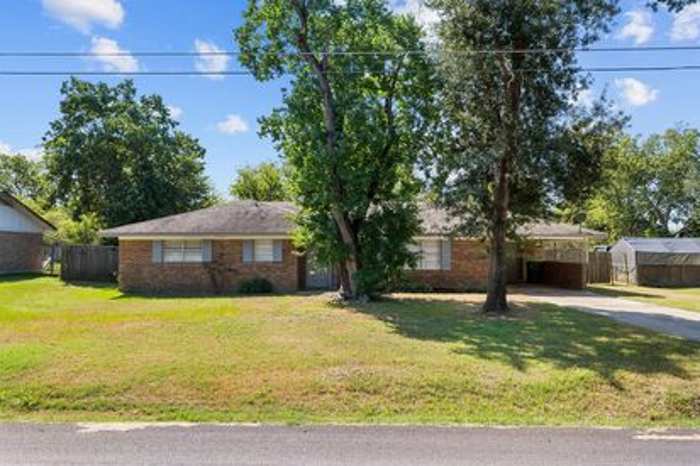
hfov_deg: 71.5
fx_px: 486
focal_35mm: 25
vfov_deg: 51.2
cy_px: 225
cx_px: 349
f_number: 7.1
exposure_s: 1/200
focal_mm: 24
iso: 160
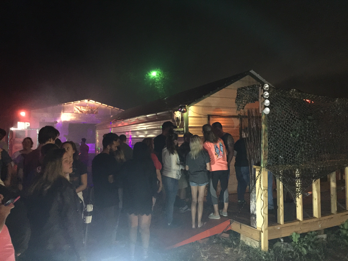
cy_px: 130
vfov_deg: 48.2
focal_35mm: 29
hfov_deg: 61.7
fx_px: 292
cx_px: 174
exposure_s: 1/4
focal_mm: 4.15
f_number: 2.2
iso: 250
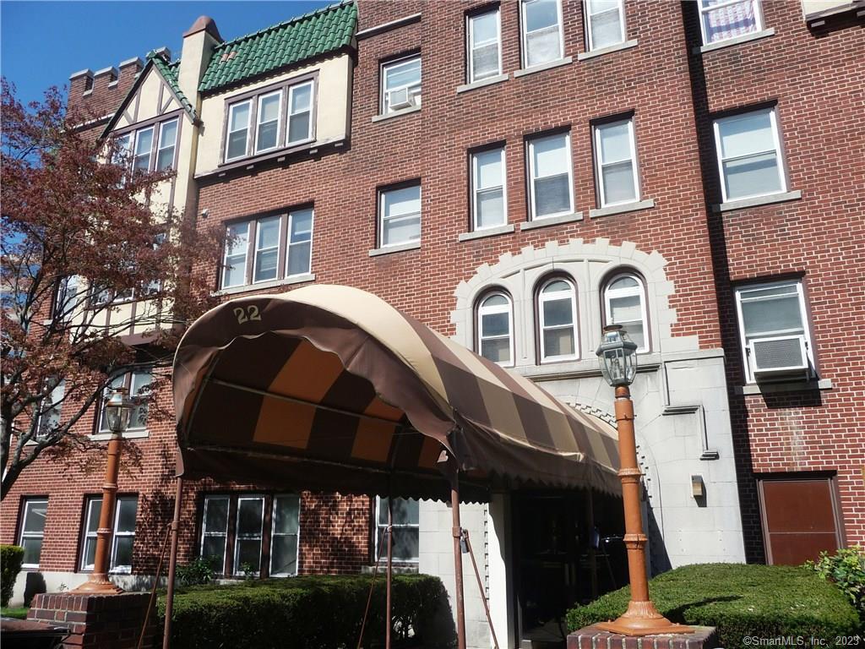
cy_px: 324
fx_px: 700
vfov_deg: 49.7
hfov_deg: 63.4
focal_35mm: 28
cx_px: 432
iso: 100
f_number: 8
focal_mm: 4.7
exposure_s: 1/250
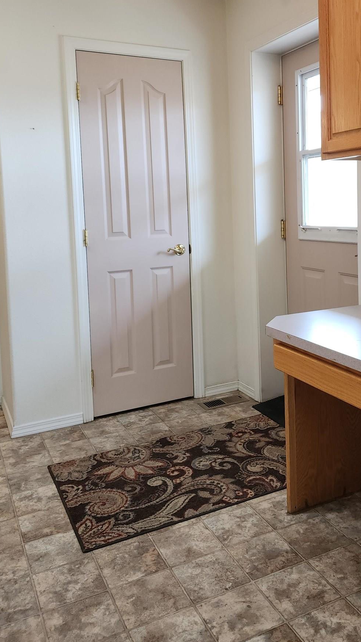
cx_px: 244
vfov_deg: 58.8
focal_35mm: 33
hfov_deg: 35.3
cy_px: 244
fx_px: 561
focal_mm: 6.4
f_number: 1.8
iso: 64
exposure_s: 1/60
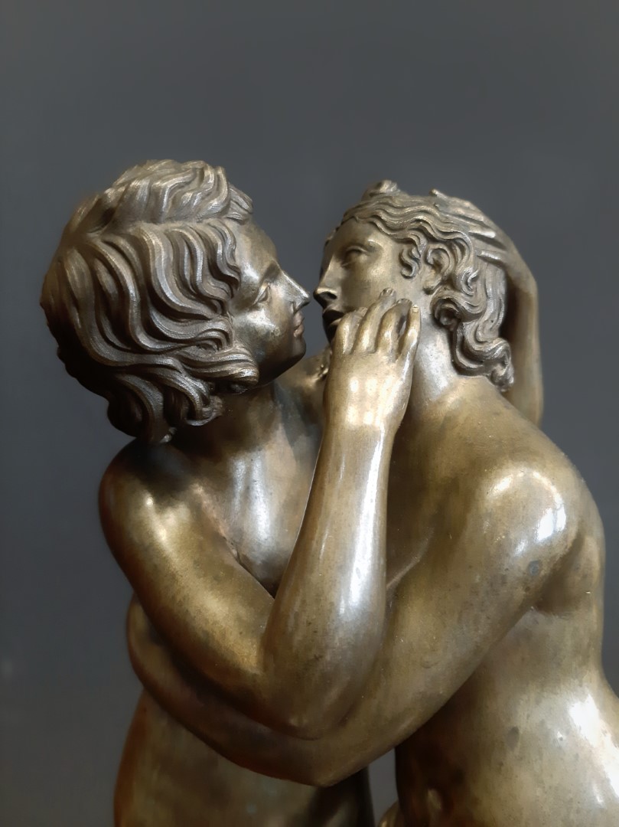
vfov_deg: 67.3
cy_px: 414
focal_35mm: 26
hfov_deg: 53.0
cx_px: 310
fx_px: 620
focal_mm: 3.93
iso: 400
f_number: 1.7
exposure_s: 1/25
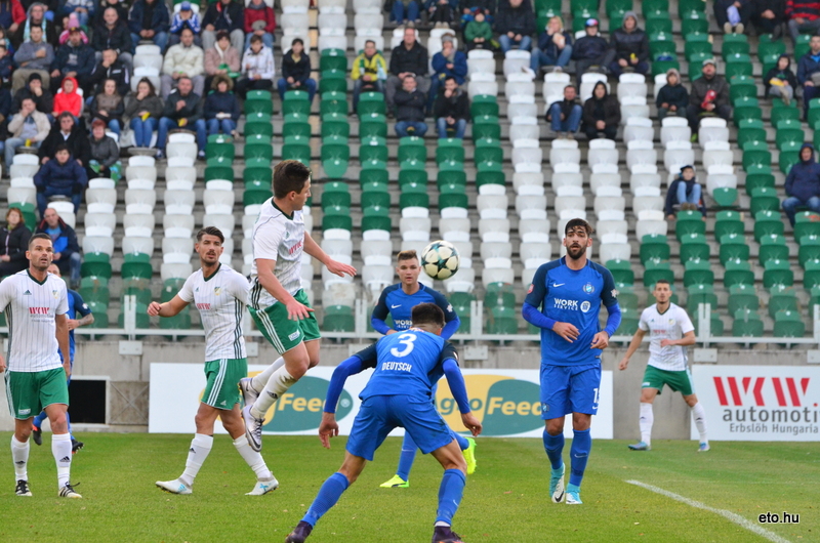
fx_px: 6138
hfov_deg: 7.6
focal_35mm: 270
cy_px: 272
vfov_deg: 5.1
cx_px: 410
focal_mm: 180
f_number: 5.6
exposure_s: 1/800
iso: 1600
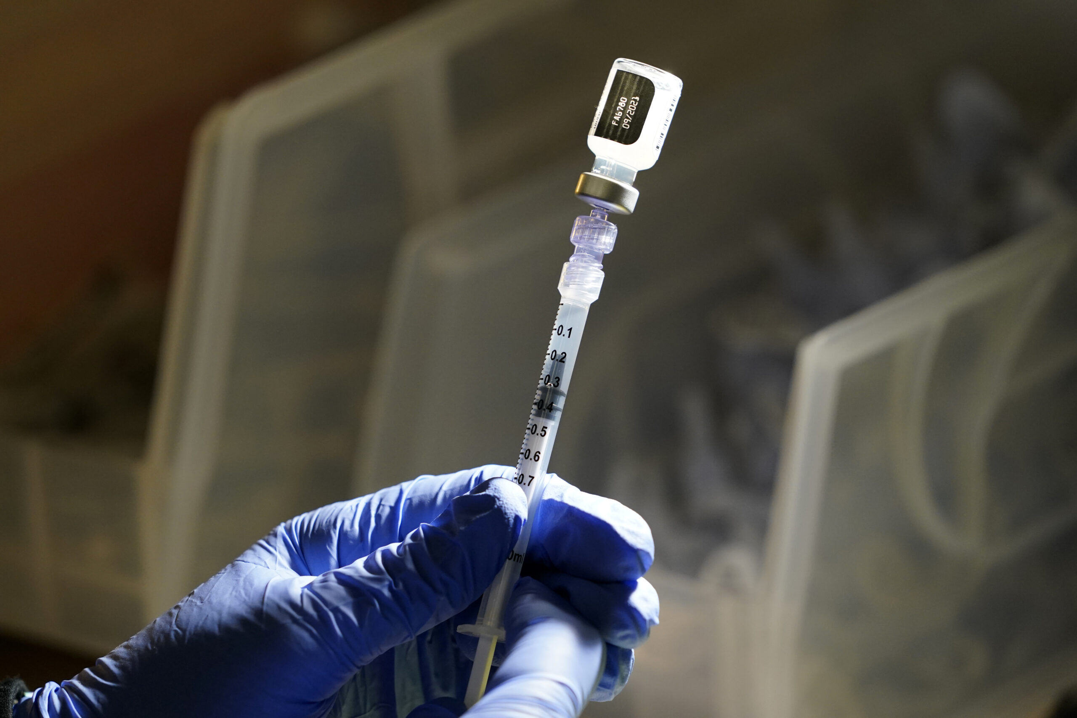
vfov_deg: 6.9
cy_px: 359
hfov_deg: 10.3
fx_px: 5983
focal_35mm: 200
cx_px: 538
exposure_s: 1/800
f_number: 4.5
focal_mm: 200
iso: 2500
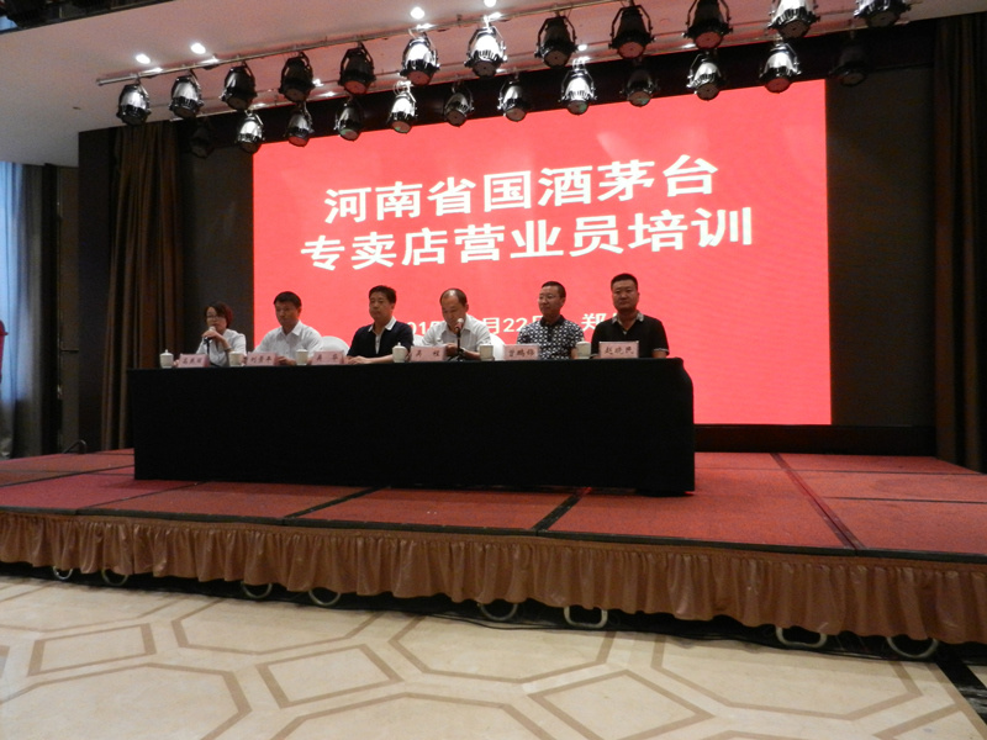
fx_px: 713
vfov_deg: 54.9
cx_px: 494
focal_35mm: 25
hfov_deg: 69.4
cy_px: 370
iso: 640
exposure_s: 1/50
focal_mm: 4.5
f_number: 3.5
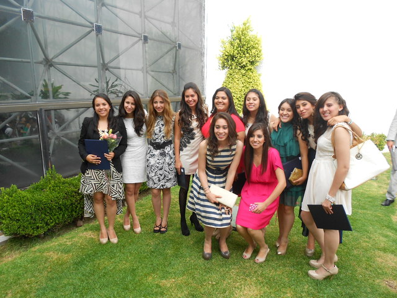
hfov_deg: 67.3
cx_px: 198
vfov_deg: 53.1
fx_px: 298
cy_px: 149
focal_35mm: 26
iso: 80
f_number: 3.2
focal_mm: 4.6
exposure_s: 1/160
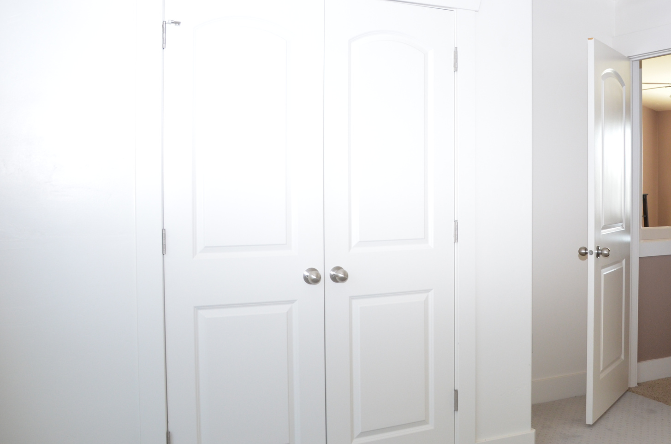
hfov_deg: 49.8
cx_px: 454
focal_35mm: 38
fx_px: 707
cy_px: 190
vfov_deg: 34.8
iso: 800
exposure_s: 1/50
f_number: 3.5
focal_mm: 18
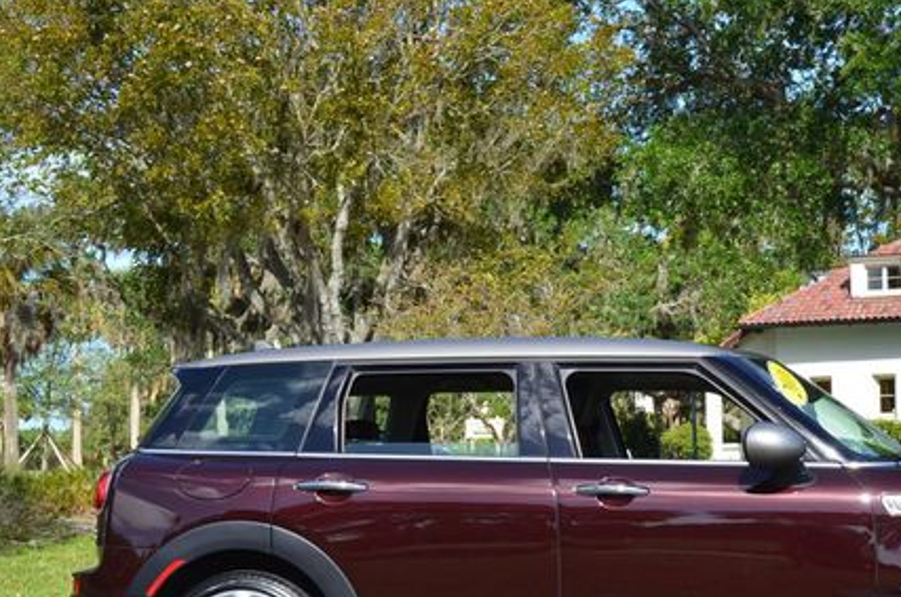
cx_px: 663
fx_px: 1799
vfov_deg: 18.8
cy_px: 386
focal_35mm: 72
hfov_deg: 27.8
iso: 200
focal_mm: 32
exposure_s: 1/125
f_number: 11
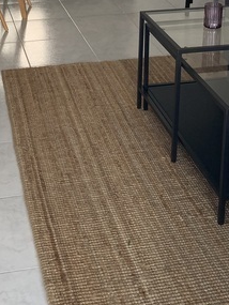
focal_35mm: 70
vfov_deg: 26.1
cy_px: -10
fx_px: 617
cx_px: 83
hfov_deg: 21.0
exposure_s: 1/117
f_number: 1.8
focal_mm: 4.25
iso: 100
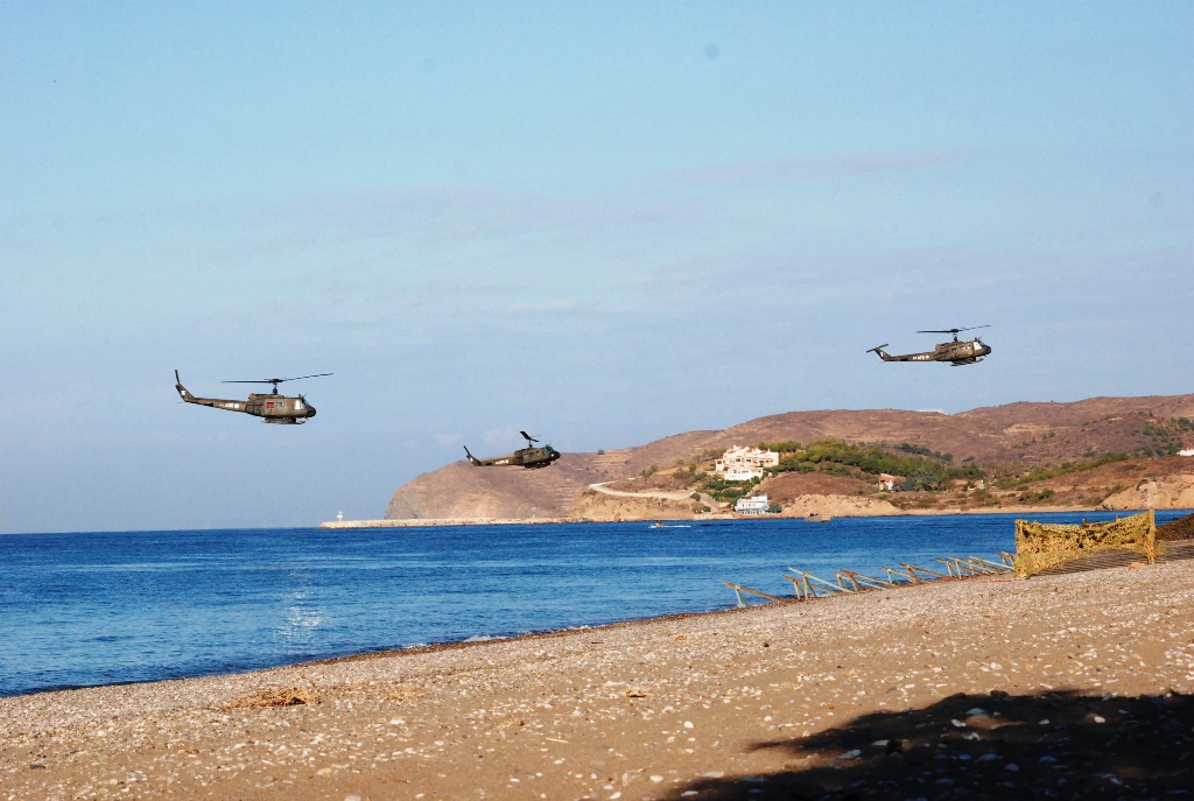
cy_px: 400
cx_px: 597
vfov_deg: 11.2
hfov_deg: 16.6
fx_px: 4087
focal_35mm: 123
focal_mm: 82
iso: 1000
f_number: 11
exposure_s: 1/2000
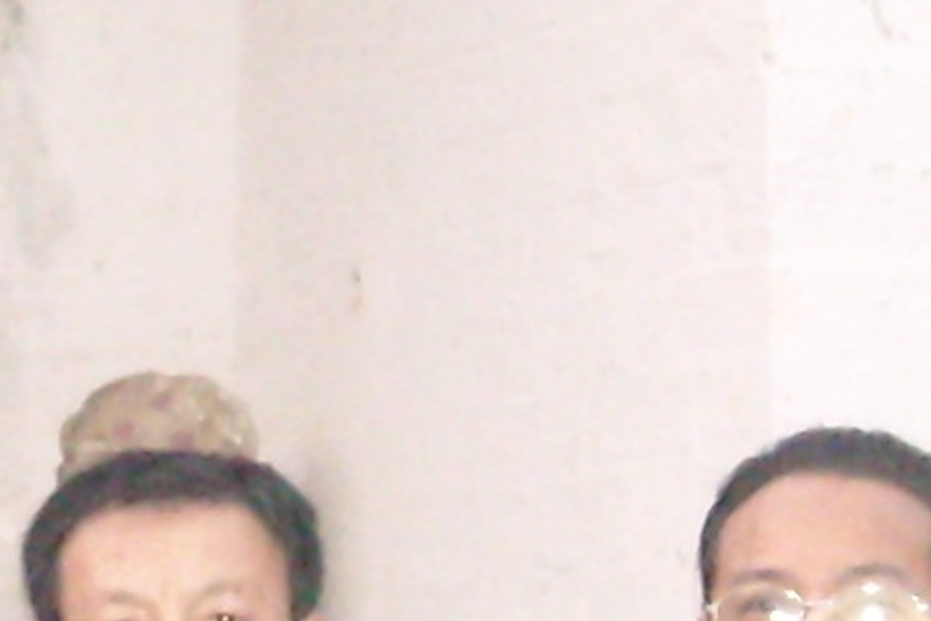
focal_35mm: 209
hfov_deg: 9.7
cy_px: 580
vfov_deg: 6.6
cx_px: -159
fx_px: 5406
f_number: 2.8
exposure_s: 1/4
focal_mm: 5.7
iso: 800
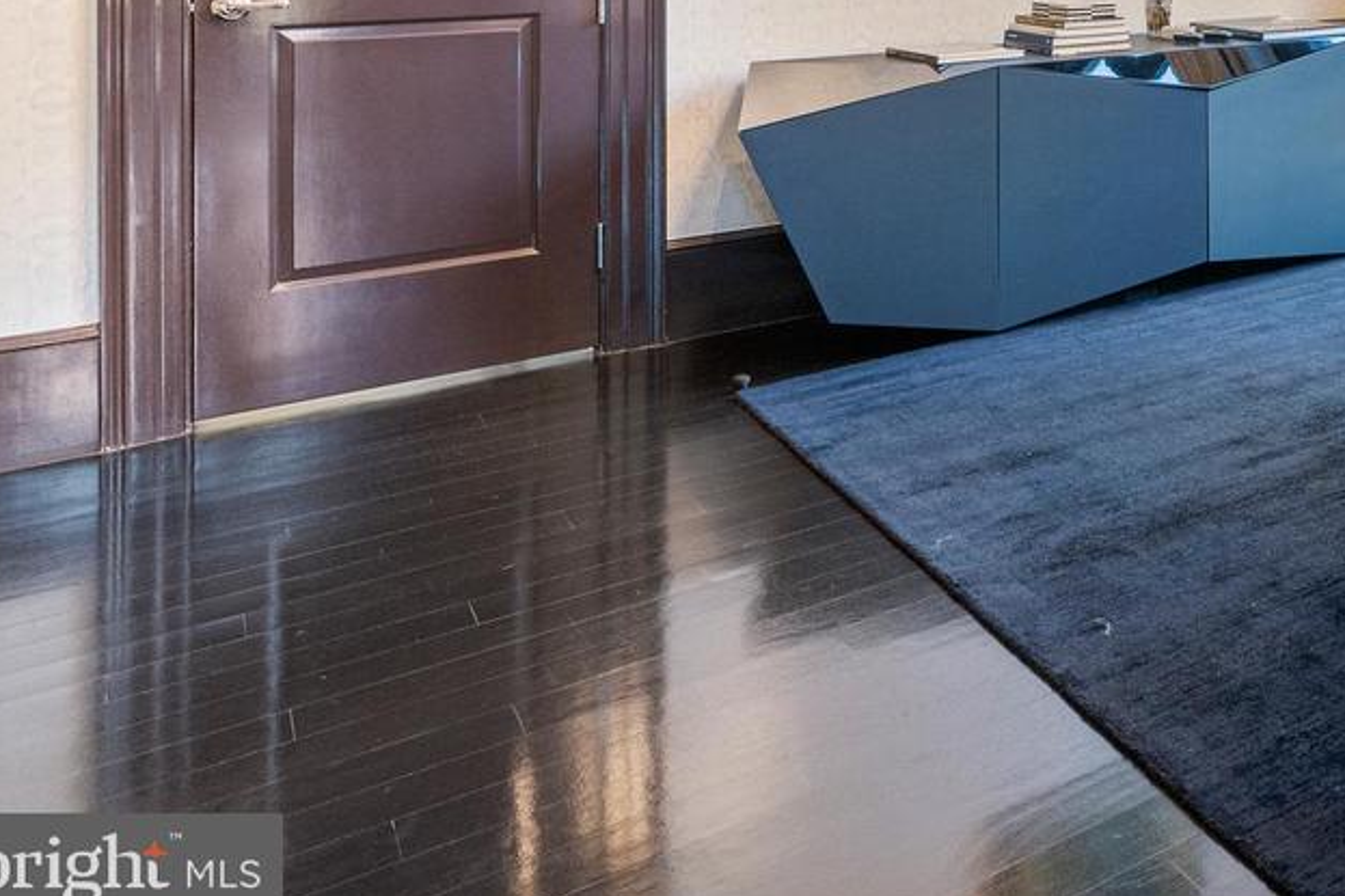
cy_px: -112
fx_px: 1382
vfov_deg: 31.5
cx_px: 1500
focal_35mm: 37
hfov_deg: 40.9
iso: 500
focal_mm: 16
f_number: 8
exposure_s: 1/1.25
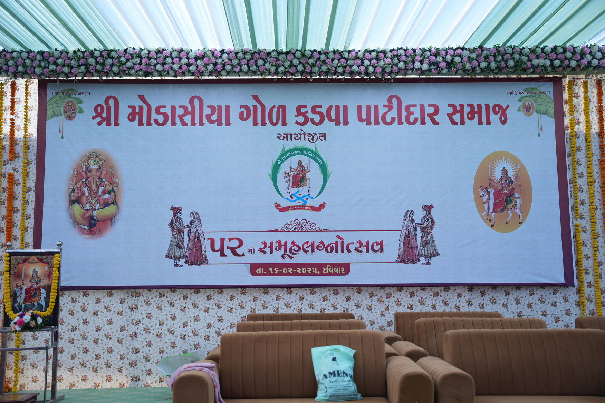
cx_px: 302
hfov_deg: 44.9
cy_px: 202
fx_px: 733
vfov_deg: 30.8
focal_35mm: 44
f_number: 2.8
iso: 100
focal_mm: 43.6
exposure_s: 1/100
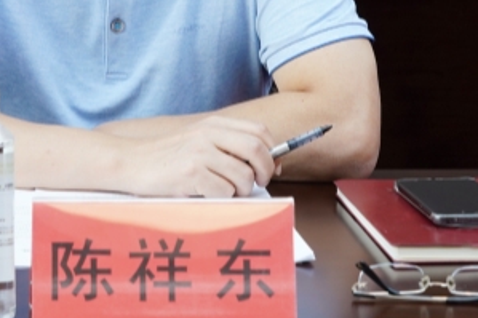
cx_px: 129
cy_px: -62
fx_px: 2362
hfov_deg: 11.5
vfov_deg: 7.6
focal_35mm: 178
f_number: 8
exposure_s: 1/60
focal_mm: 71
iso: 1250
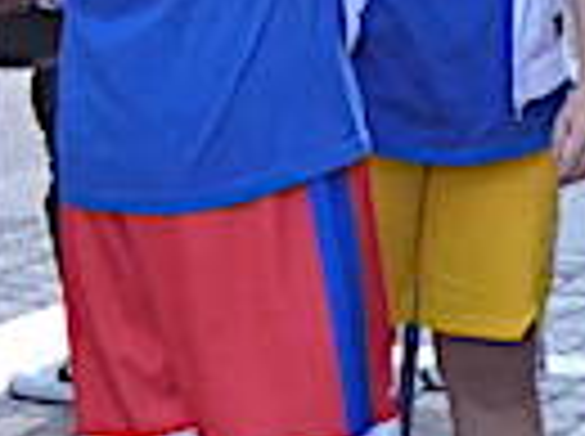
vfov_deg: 4.1
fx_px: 6039
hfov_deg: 5.4
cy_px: -139
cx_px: 1386
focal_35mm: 358
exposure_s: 1/125
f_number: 4.1
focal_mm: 10.4
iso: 400
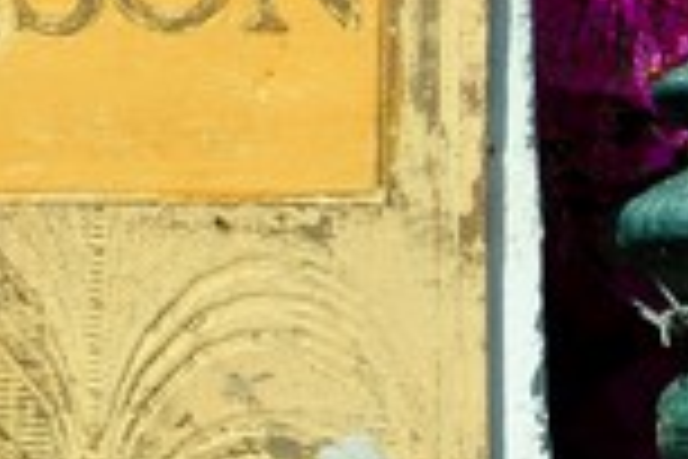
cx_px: -103
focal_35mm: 796
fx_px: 15211
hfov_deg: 2.6
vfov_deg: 1.7
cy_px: -43
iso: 200
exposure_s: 1/500
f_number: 11
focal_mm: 135
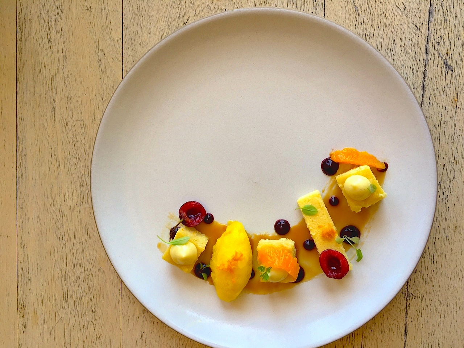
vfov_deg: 48.2
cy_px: 174
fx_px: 389
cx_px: 232
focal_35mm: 29
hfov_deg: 61.7
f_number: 2.2
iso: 32
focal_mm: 4.15
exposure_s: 1/165
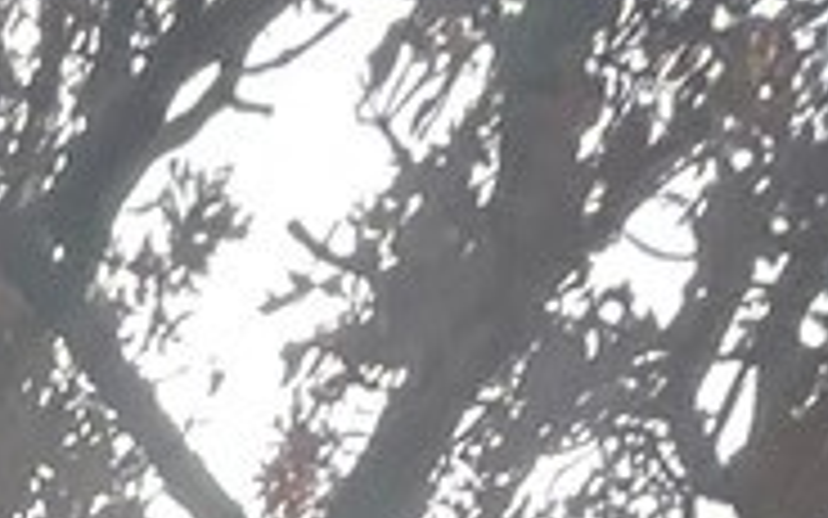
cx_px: -1166
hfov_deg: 11.8
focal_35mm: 144
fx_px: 3249
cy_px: 3603
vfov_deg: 4.4
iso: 50
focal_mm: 1.57
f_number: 1.8
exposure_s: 1/99
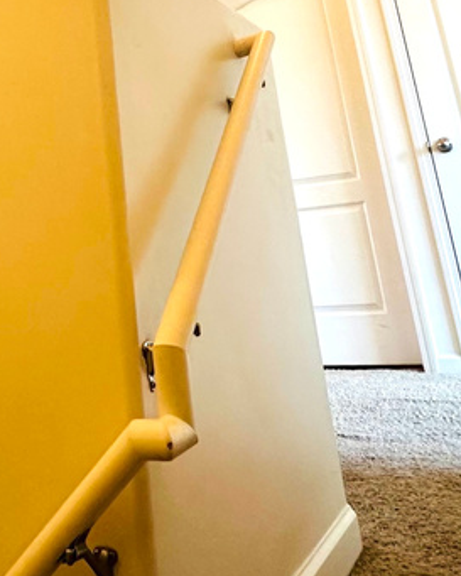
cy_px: 30
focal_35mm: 41
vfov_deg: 40.5
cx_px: 110
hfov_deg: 35.6
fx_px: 699
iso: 200
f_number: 2.2
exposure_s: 1/60
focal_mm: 2.22
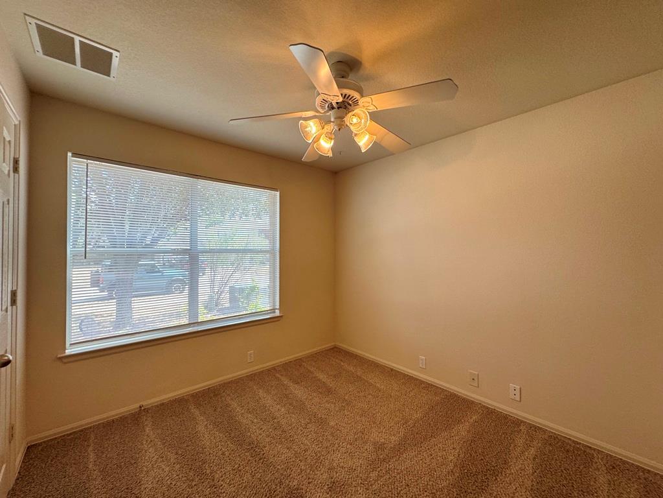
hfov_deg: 102.1
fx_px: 268
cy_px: 249
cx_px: 332
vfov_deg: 85.7
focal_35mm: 14
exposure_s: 1/120
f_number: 2.2
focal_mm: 2.22
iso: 160
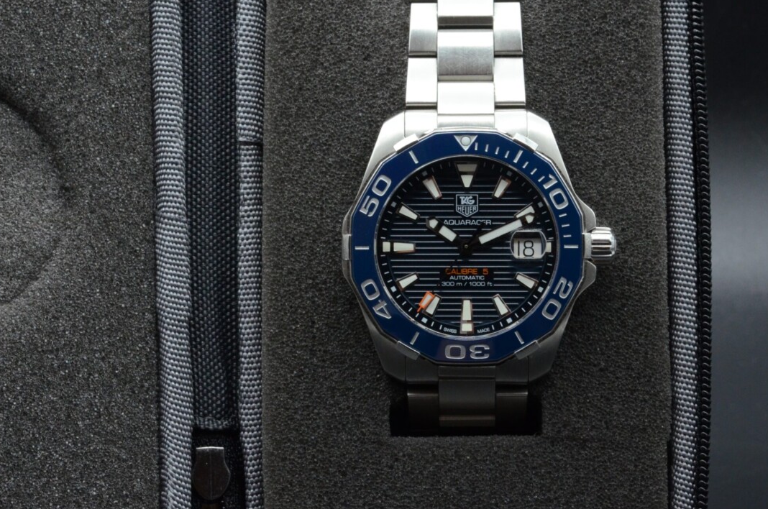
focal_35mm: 118
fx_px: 2513
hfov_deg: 17.4
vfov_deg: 11.6
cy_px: 214
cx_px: 326
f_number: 16
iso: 1600
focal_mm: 60
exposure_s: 1/50
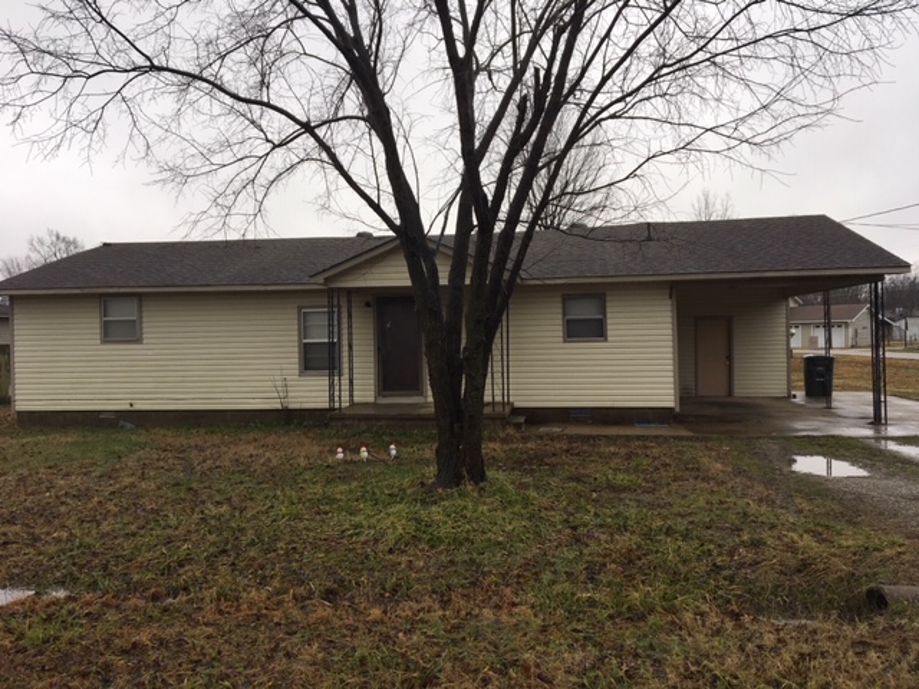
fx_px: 770
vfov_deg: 48.2
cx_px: 460
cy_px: 344
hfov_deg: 61.7
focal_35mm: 29
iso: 25
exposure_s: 1/246
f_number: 2.2
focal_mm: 4.15
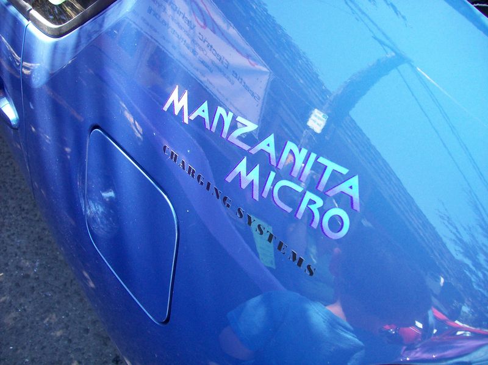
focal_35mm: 36
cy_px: 182
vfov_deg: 39.6
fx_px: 507
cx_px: 244
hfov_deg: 51.4
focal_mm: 6
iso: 80
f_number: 2.7
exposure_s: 1/86.8
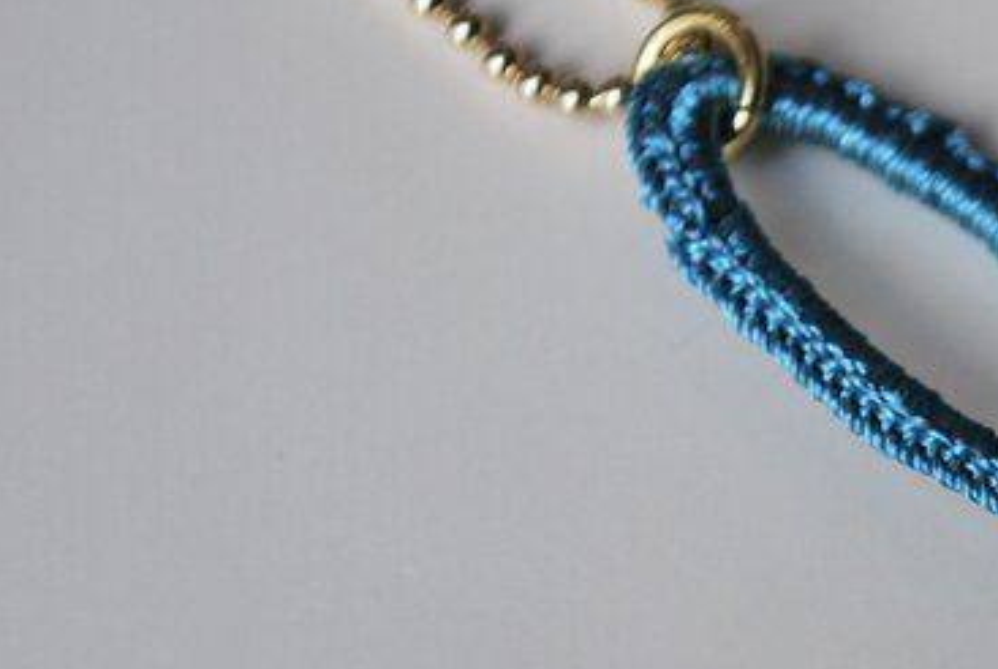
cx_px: 1277
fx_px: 4554
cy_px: 408
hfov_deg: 12.2
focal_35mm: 164
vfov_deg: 8.4
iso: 200
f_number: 5.3
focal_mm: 42
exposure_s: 1/100
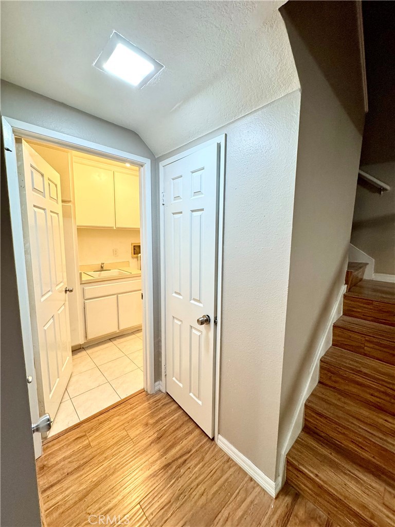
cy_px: 264
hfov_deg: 85.7
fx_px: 213
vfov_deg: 102.1
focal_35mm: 14
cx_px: 198
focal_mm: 2.22
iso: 250
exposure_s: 1/120
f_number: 2.2
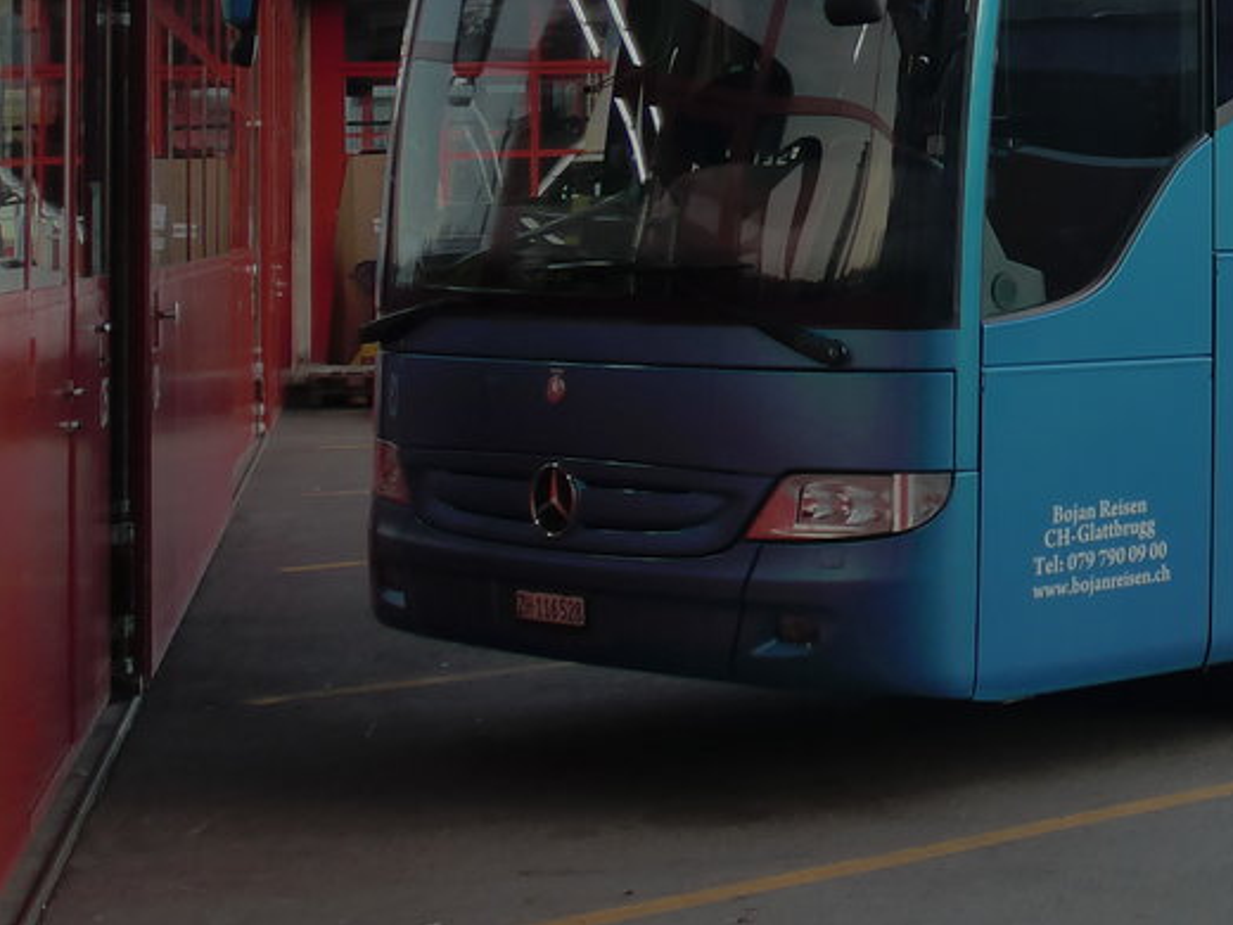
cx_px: 1420
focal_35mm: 90
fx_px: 3206
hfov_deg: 20.6
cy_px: -74
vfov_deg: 16.0
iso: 160
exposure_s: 1/500
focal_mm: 8
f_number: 2.5
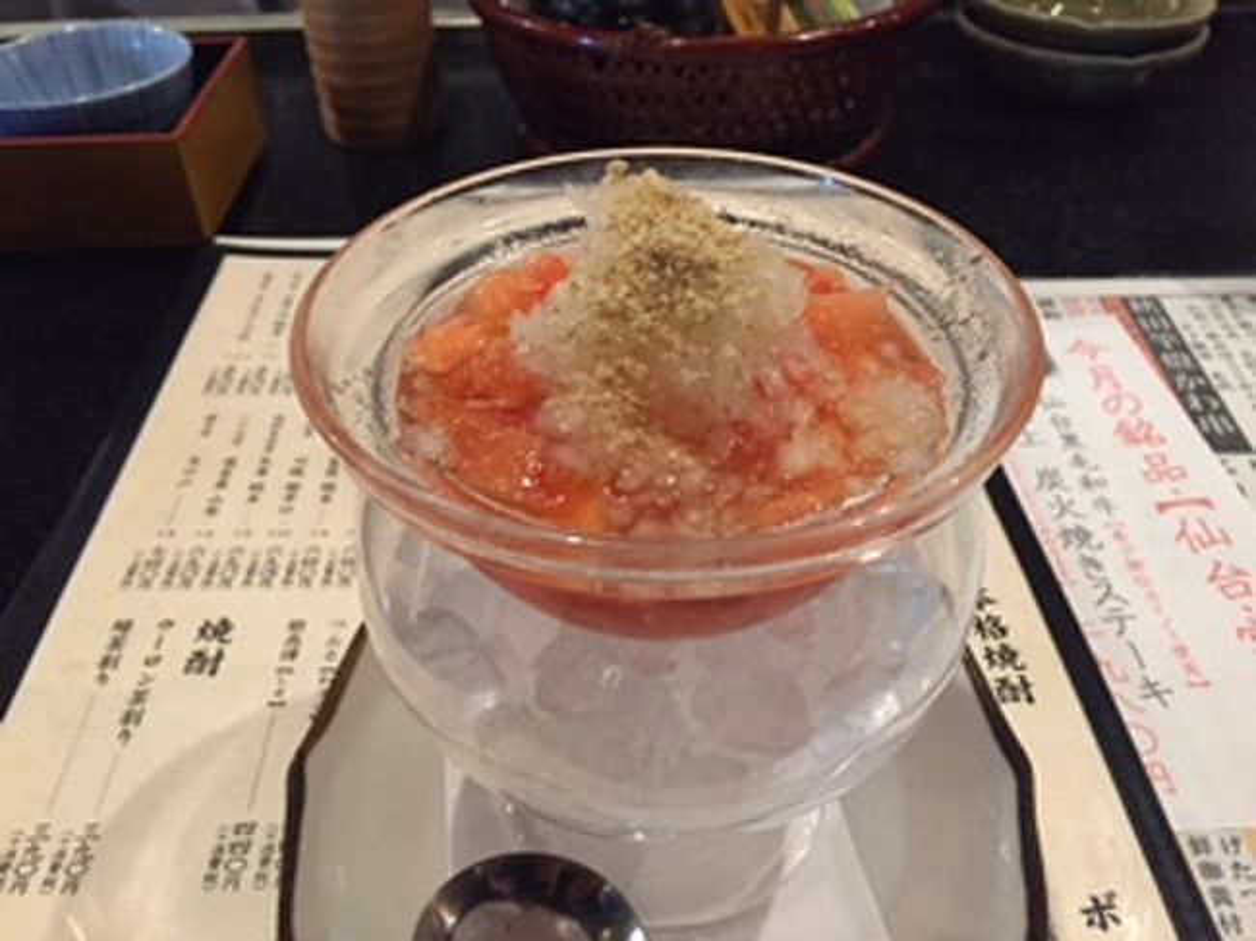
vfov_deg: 48.2
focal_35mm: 29
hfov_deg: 61.7
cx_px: 628
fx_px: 1052
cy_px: 470
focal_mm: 4.15
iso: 250
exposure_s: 1/24
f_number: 2.2
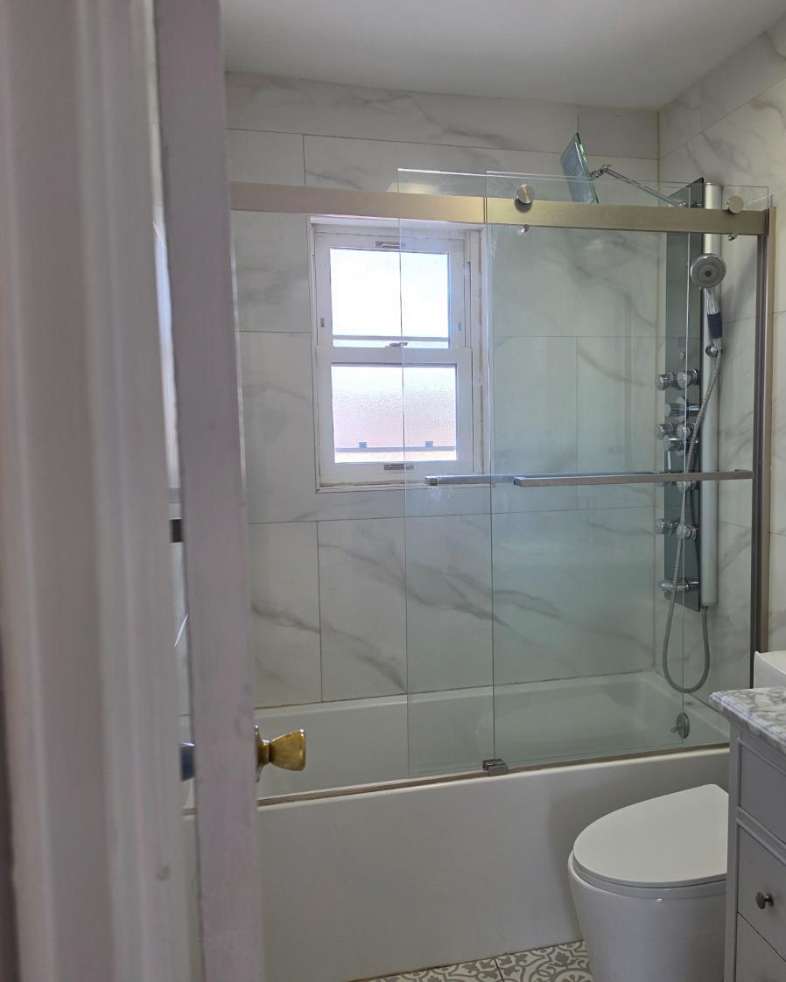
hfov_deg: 47.6
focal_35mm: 30
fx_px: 872
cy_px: 491
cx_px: 530
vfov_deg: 58.8
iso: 50
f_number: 1.4
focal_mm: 6.5
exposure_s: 1/120
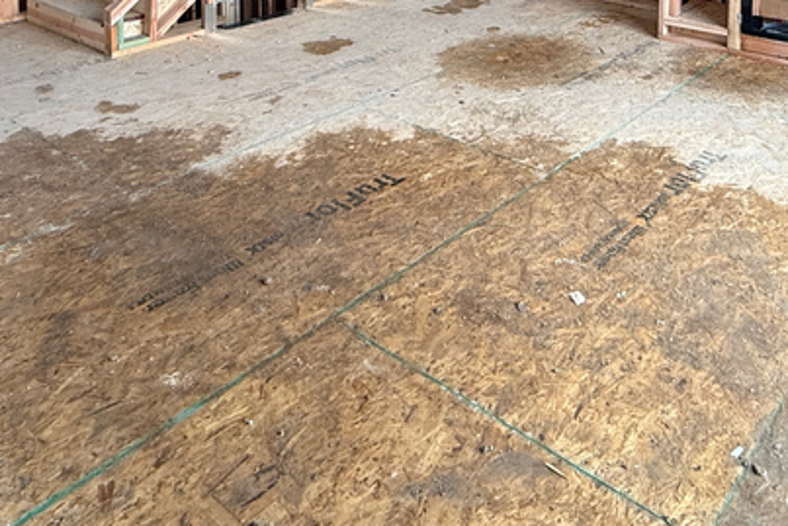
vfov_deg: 29.5
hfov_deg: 51.2
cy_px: -143
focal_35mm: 37
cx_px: 504
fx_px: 810
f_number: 2.2
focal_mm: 2.22
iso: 125
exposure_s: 1/99
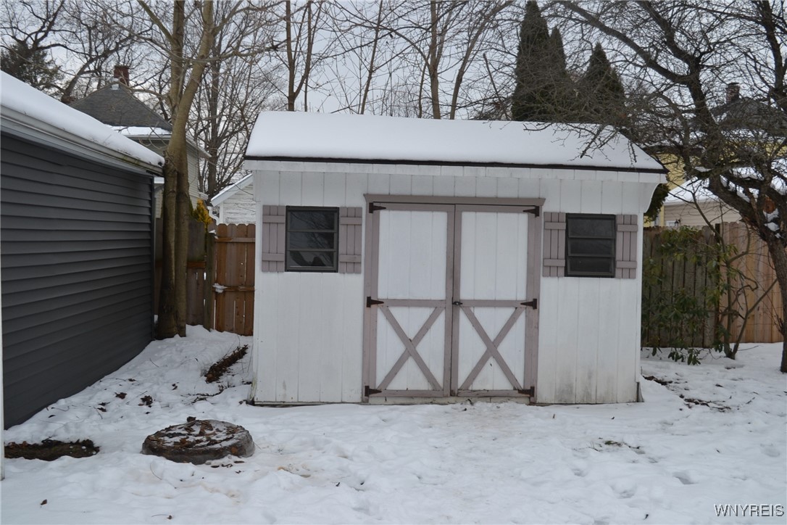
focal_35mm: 40
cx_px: 394
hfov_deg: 47.9
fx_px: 885
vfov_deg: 33.0
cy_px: 262
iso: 100
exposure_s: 1/125
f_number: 5.6
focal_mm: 27
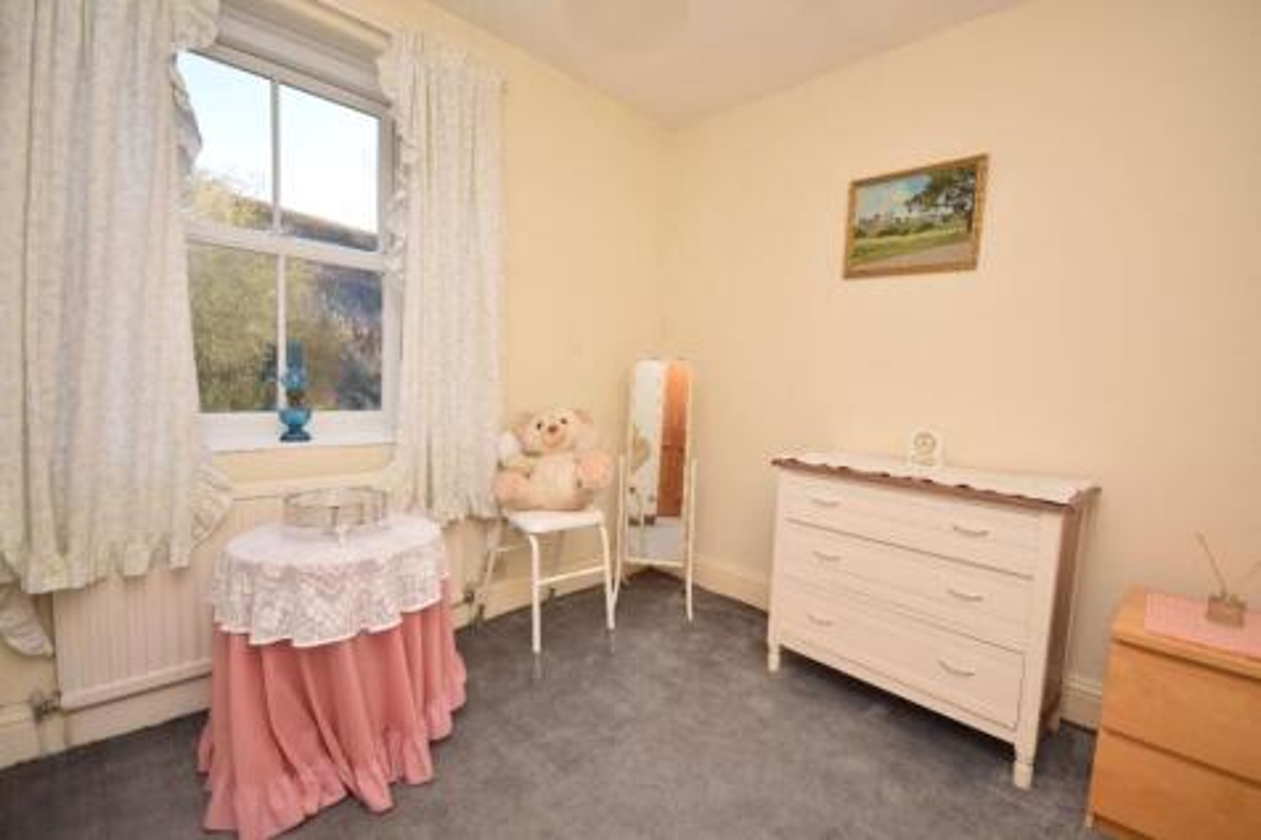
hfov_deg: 100.4
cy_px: 420
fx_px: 525
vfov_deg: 77.3
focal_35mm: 15
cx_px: 630
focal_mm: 10
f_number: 4
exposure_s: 1/60
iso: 100
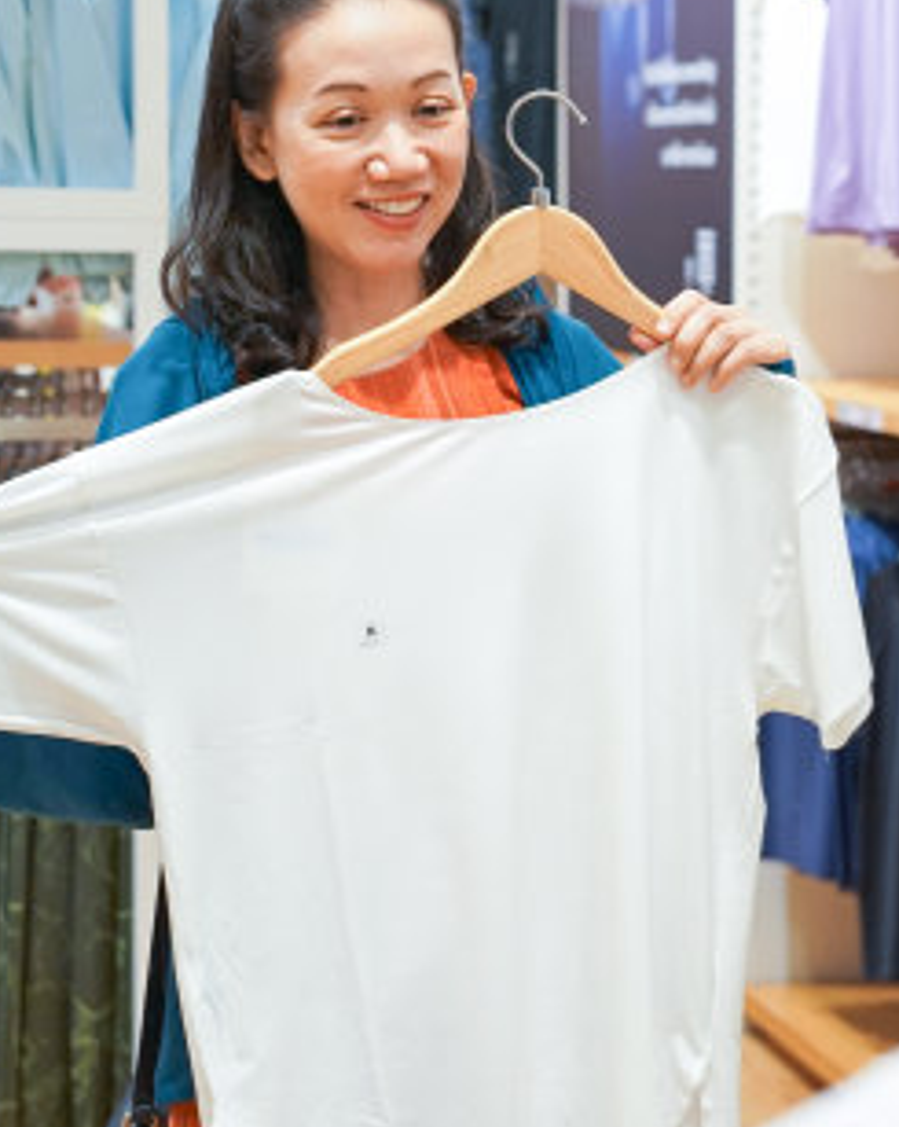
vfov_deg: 18.6
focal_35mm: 103
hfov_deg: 14.7
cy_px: 437
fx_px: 3431
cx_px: 866
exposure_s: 1/160
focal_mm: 55
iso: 1000
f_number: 4
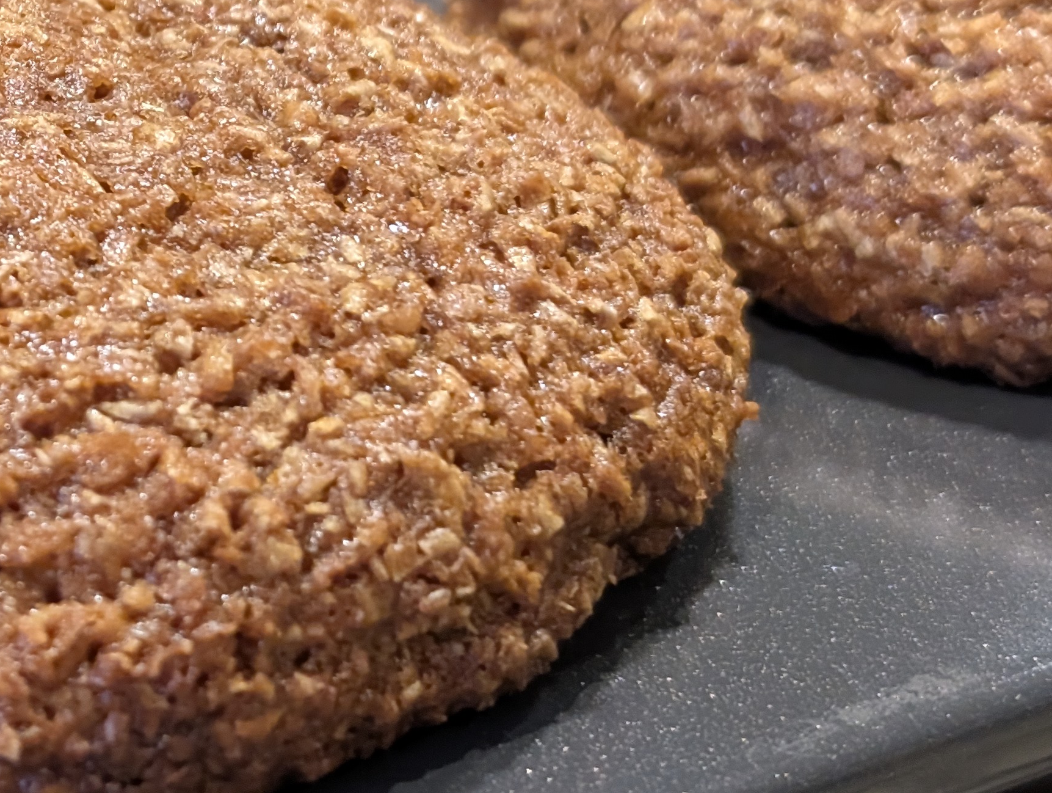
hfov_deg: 16.6
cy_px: 46
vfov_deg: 12.7
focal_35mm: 116
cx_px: 41
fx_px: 3531
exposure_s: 1/60
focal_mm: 6.9
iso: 485
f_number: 1.68
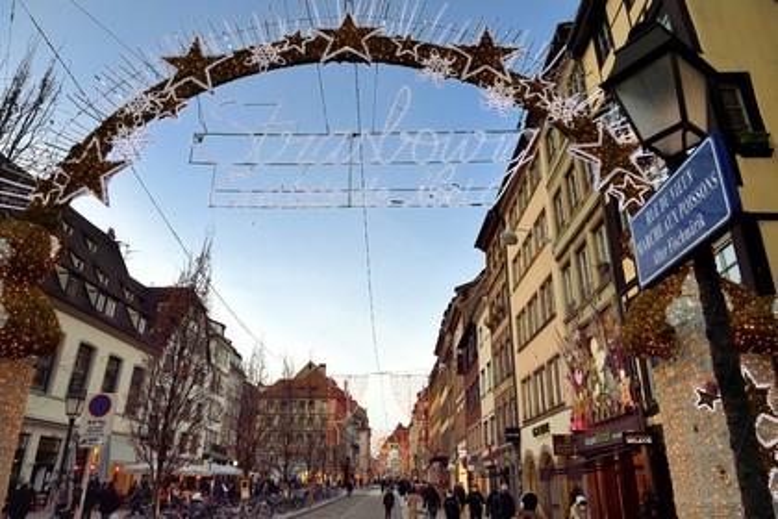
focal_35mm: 24
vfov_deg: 53.1
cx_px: 389
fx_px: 519
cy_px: 260
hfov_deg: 73.7
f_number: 9
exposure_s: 1/100
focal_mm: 24
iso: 800
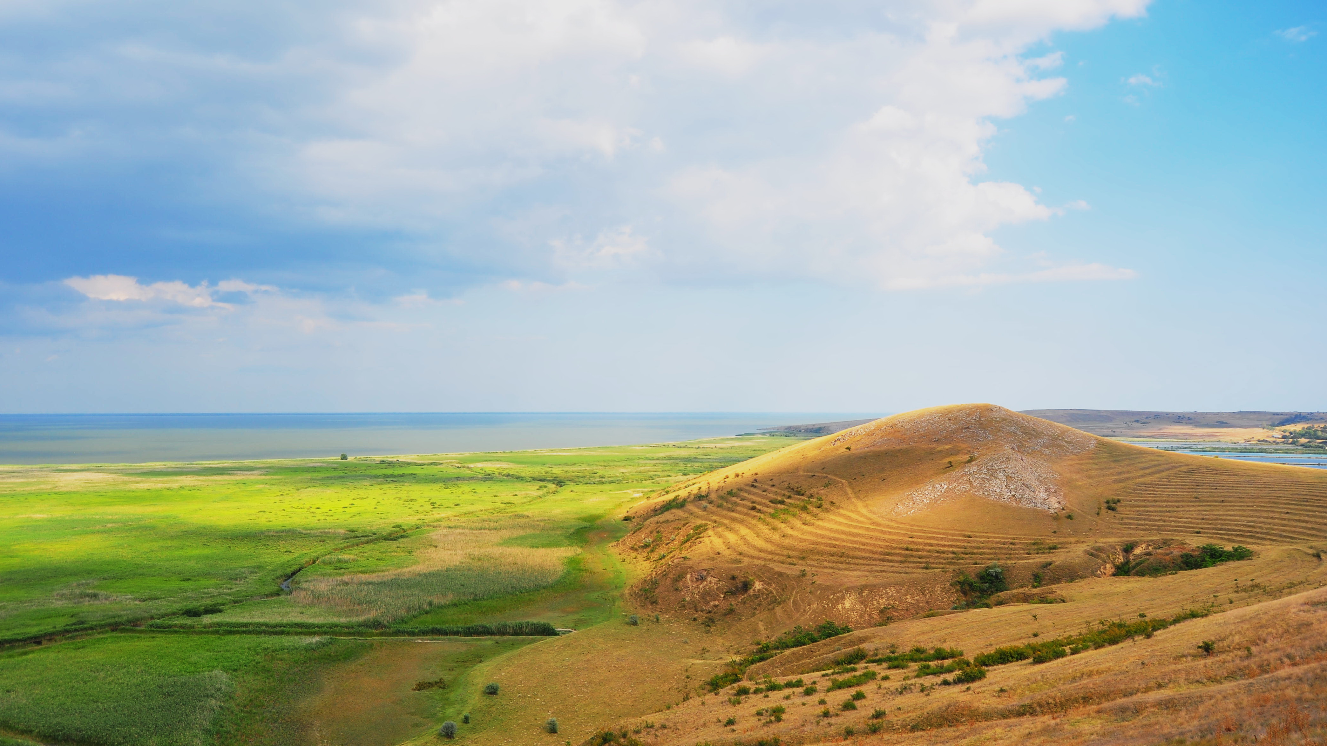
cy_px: 435
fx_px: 1020
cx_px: 673
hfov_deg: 66.1
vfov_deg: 40.1
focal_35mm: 29
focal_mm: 18
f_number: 5.6
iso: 200
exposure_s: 1/500
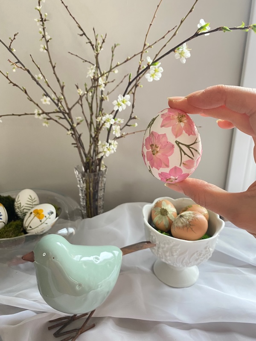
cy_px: 170
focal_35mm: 26
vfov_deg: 67.3
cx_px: 128
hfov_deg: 53.1
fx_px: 256
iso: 320
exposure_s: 1/60
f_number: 1.8
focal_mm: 4.25
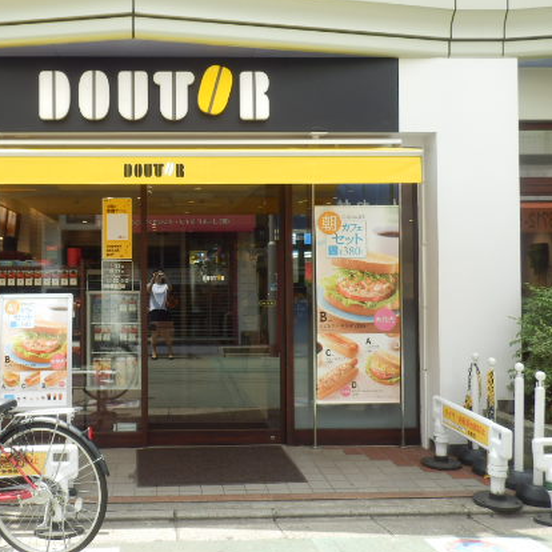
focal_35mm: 41
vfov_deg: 40.9
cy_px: 261
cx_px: 175
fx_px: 740
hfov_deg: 40.3
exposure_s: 1/200
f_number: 3.5
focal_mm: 5.3
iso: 80
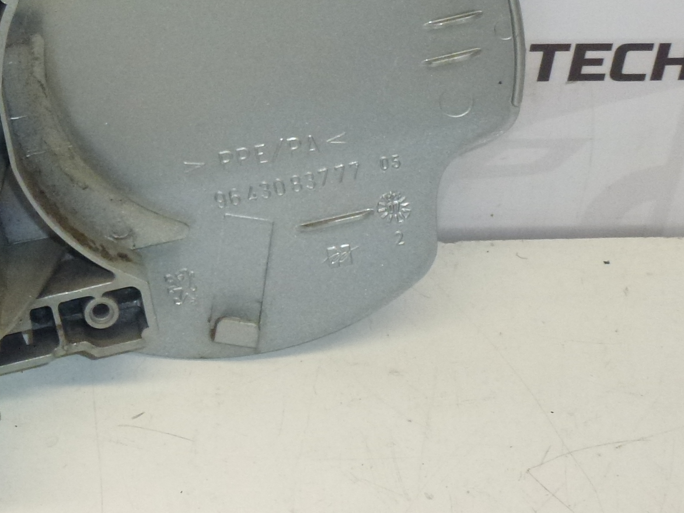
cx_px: 103
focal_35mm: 107
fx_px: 2114
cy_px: 214
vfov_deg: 13.8
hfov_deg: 18.2
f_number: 4.1
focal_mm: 8.7
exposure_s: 1/250
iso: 400
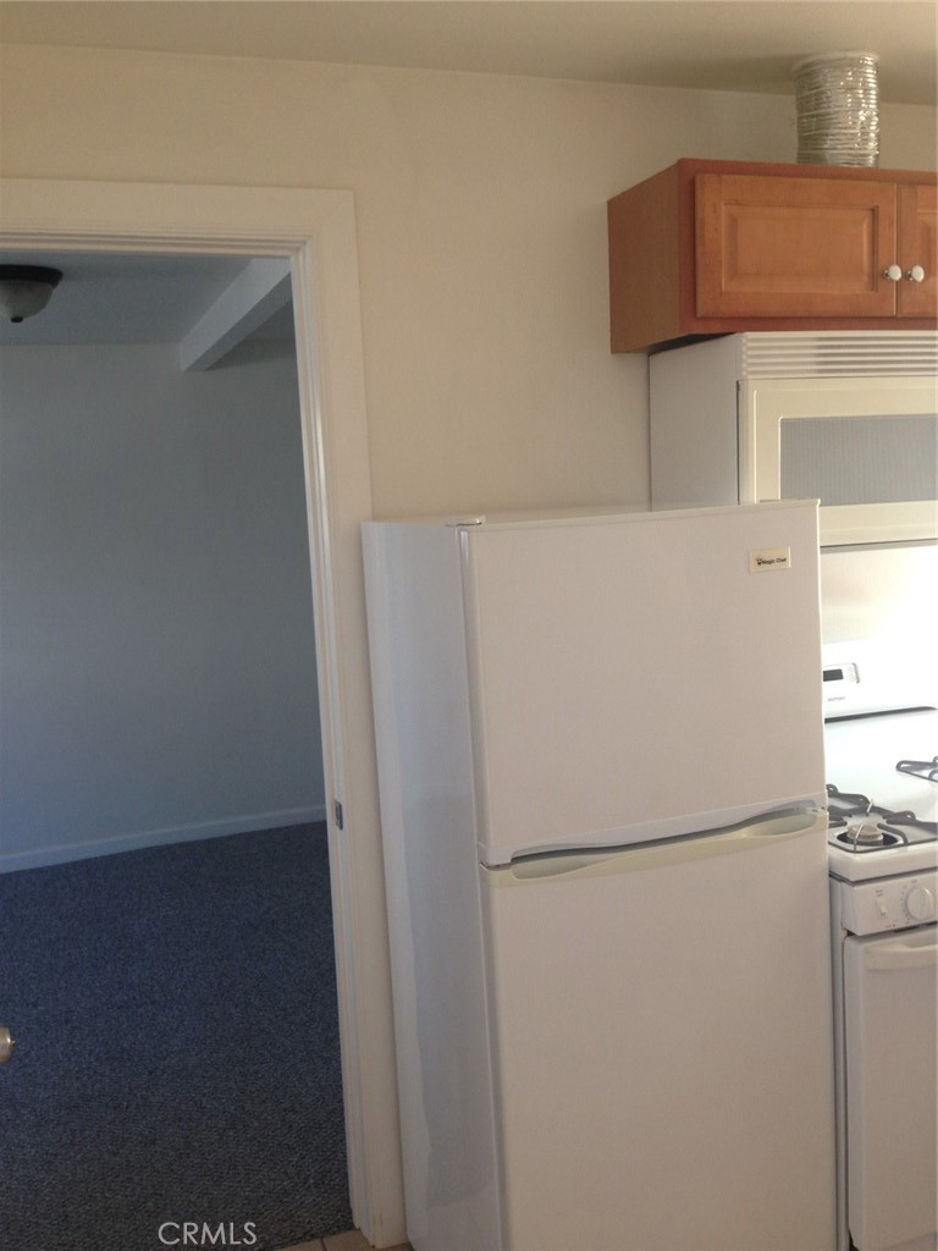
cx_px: 469
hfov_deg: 42.9
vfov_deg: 55.4
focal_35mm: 33
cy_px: 626
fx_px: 1192
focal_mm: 4.12
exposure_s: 1/20
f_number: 2.4
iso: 50
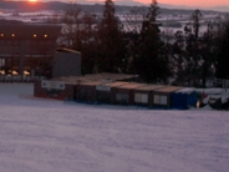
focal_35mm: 85
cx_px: -21
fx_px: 562
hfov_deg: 21.8
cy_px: 17
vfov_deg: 17.1
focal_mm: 5.8
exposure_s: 1/125
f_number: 2.6
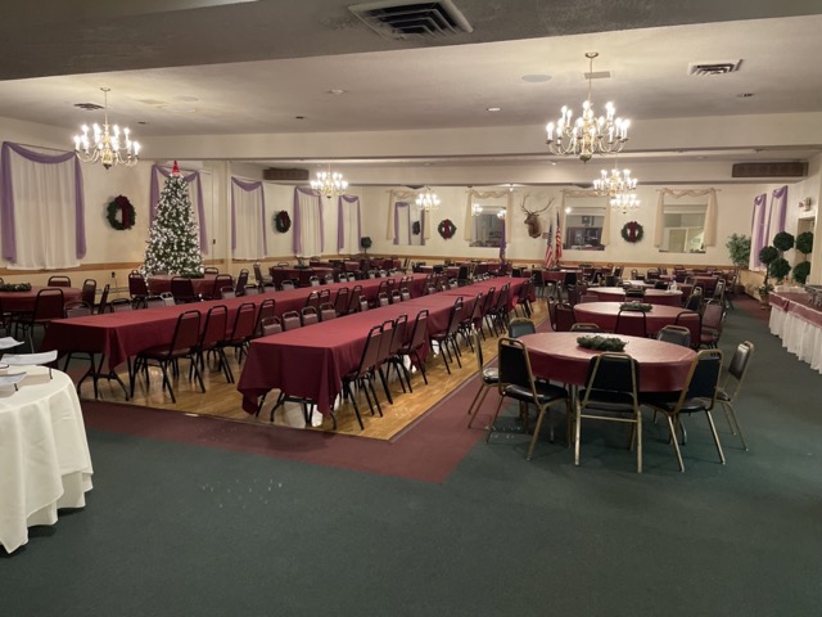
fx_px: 617
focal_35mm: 26
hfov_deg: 67.3
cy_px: 308
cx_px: 411
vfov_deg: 53.1
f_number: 1.6
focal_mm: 4.2
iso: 500
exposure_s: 1/60
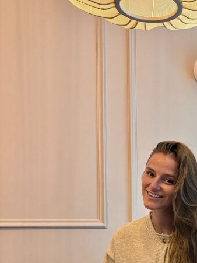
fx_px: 448
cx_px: 223
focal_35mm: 59
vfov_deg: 31.6
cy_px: 220
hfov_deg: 23.1
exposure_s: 1/50
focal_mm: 5.96
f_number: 1.6
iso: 320
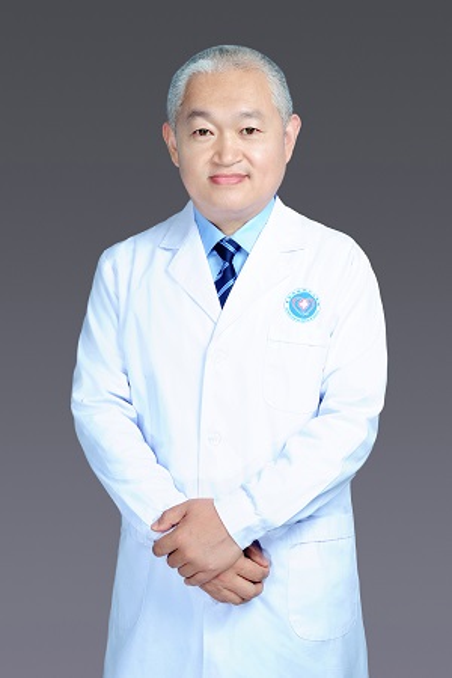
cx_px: 226
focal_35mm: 50
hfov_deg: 27.0
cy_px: 339
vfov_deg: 39.6
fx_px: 942
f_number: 9
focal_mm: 50
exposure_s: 1/125
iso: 200
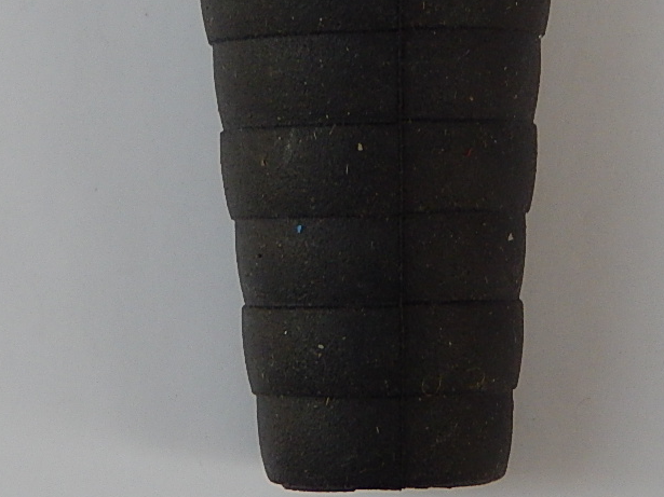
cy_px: 65
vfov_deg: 7.8
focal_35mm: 190
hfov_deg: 10.4
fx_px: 3644
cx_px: 333
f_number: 4.9
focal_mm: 13.1
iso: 220
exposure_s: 1/30
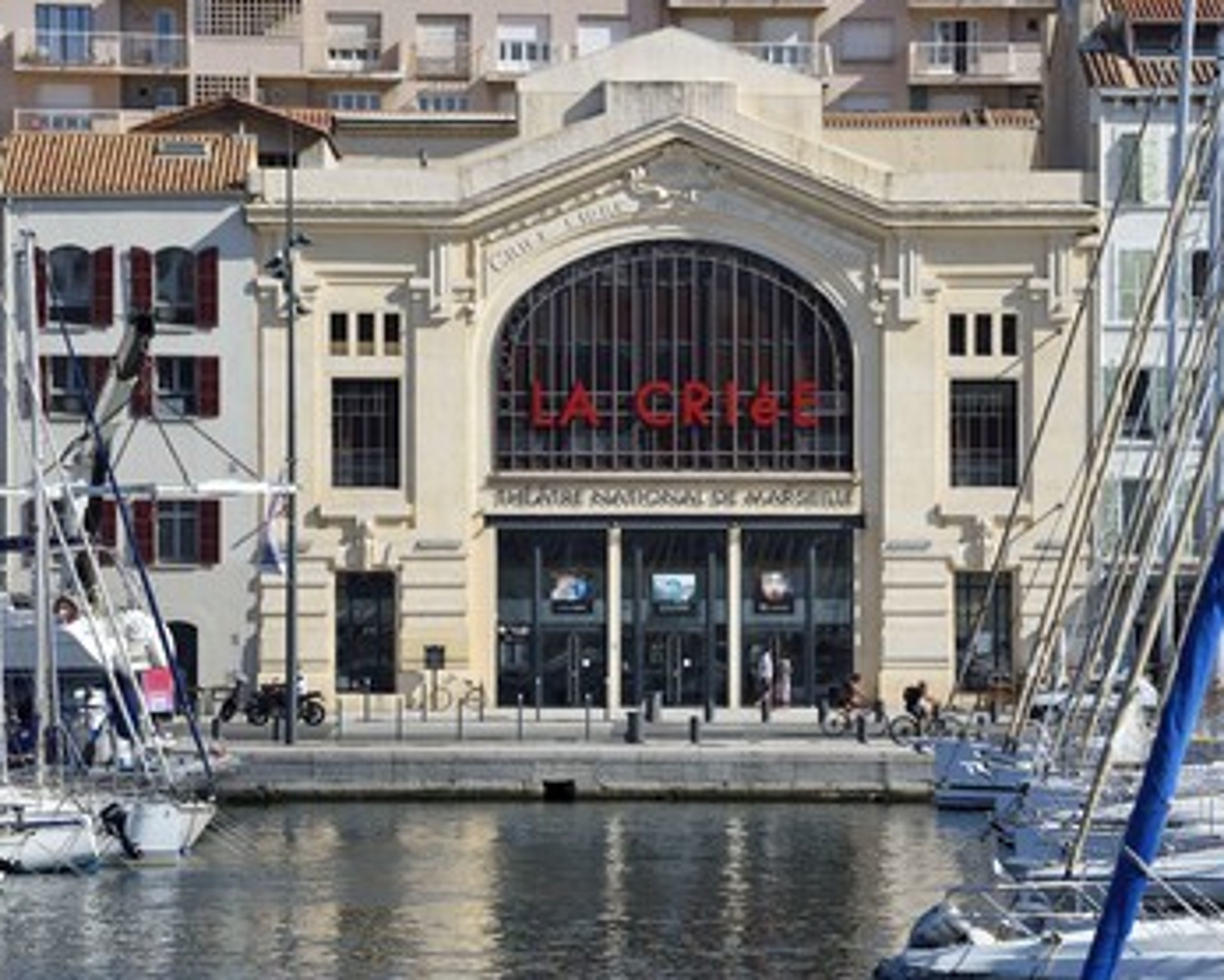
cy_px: 490
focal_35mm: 193
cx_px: 660
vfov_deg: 8.0
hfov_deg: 10.0
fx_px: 6995
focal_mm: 170
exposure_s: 1/500
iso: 200
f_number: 9
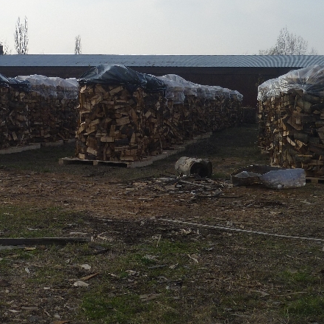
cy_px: 115
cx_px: 98
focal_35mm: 77
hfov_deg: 22.3
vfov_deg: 22.4
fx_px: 815
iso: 80
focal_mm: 8.6
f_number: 3.5
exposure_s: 1/800
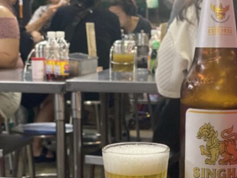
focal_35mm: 90
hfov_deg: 21.7
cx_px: 166
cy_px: 132
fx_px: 616
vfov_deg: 16.3
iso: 400
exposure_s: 1/33
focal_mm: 6
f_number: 2
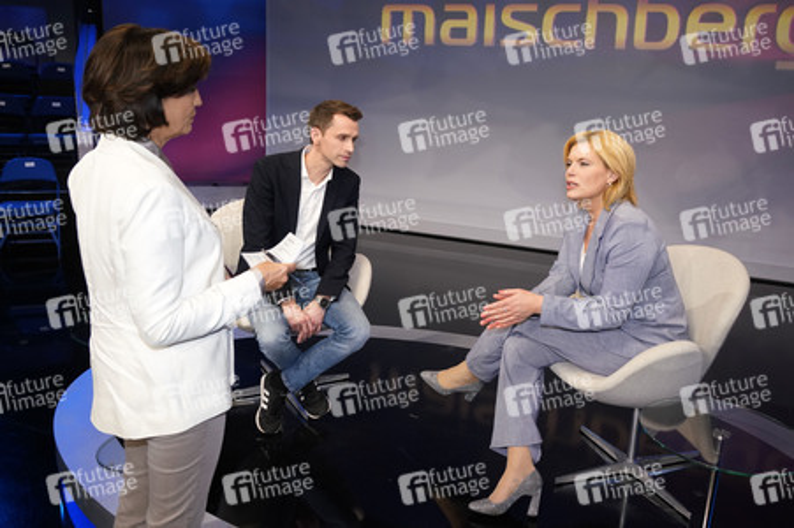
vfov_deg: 46.3
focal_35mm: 28
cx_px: 397
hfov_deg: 65.5
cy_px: 264
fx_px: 617
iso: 2000
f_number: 5
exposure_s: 1/160
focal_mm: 28
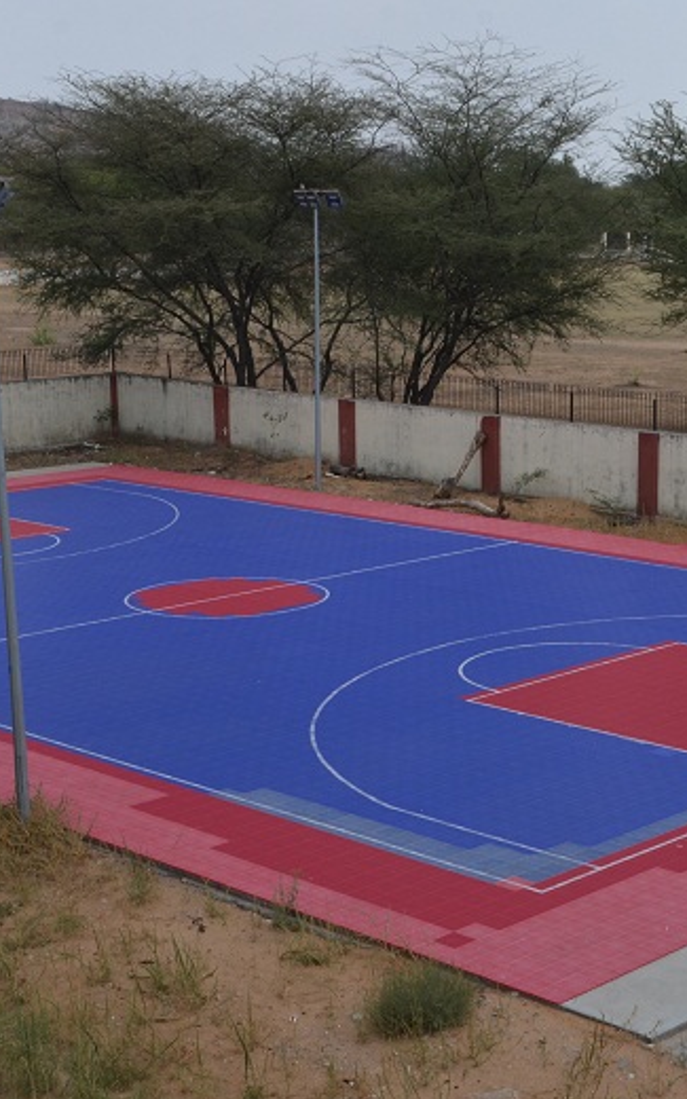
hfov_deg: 21.1
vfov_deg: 33.5
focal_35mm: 61
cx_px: 531
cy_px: 557
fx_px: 1827
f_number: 8
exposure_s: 1/250
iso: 250
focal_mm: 26
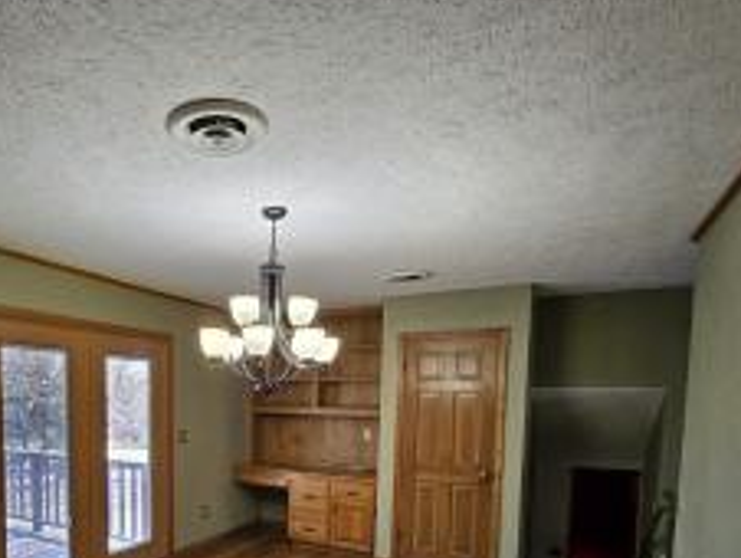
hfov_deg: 70.5
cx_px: 216
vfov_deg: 55.0
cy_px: 443
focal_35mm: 23
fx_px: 493
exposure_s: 1/60
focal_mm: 1.74
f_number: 2.2
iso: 125
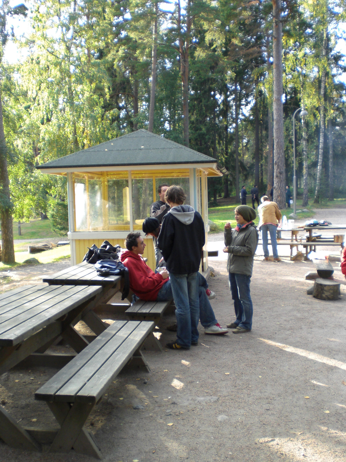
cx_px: 173
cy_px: 231
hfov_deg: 37.7
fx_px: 506
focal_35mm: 38
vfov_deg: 49.0
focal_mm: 6.3
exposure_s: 1/60
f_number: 3.1
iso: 100
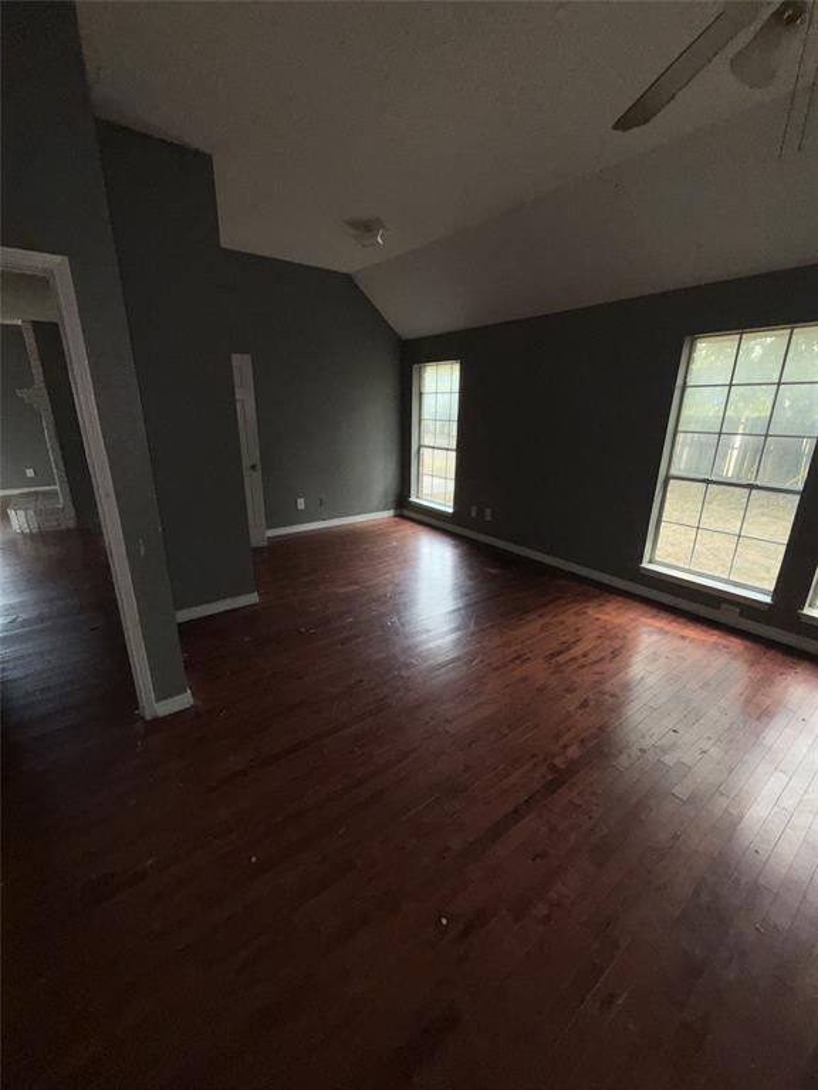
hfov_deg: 85.7
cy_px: 545
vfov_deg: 102.1
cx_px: 409
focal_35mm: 14
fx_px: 441
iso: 64
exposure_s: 1/122
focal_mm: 2.22
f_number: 2.2
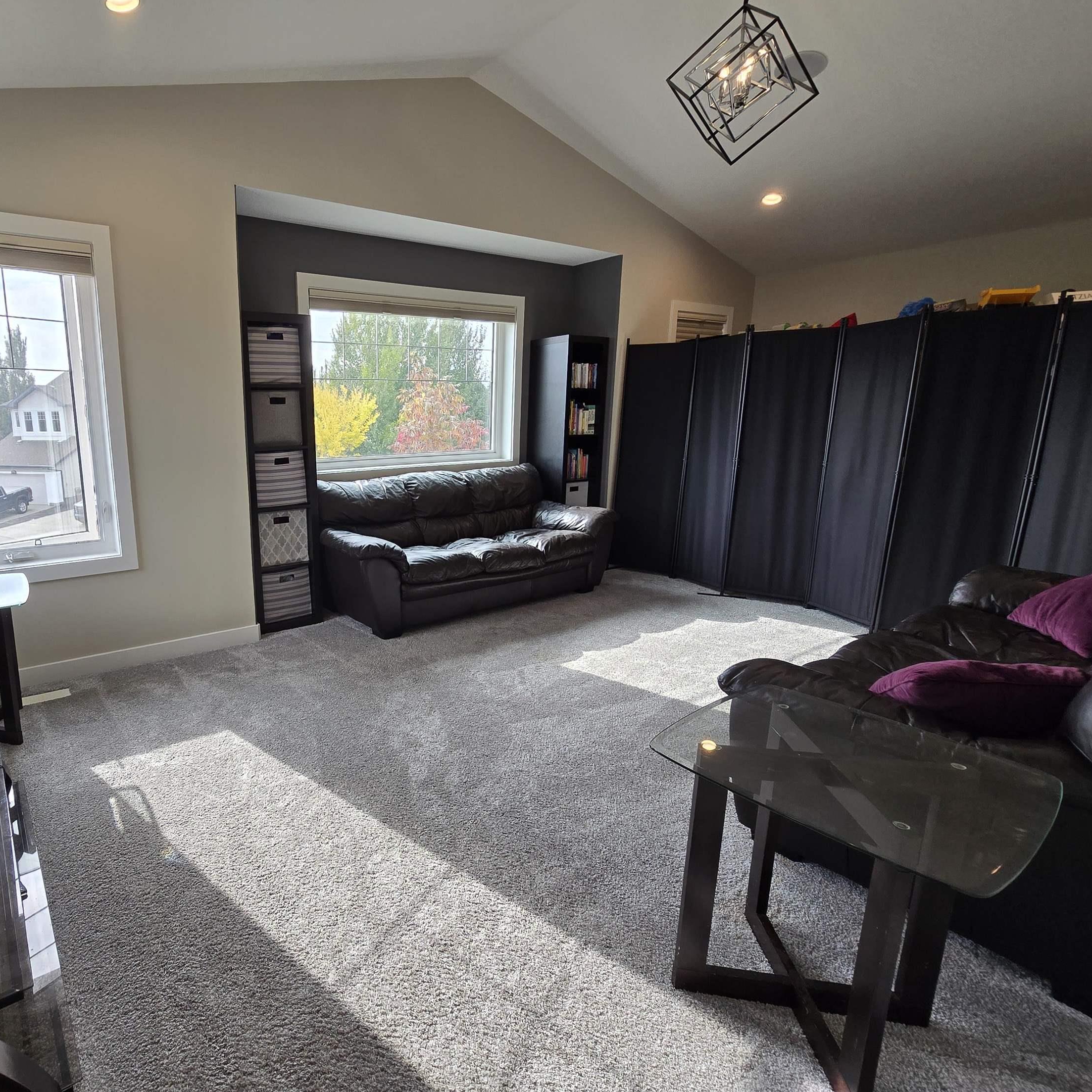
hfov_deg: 84.6
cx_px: 370
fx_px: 571
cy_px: 534
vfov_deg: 87.4
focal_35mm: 16
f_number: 2.2
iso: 50
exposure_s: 1/127
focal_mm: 2.2
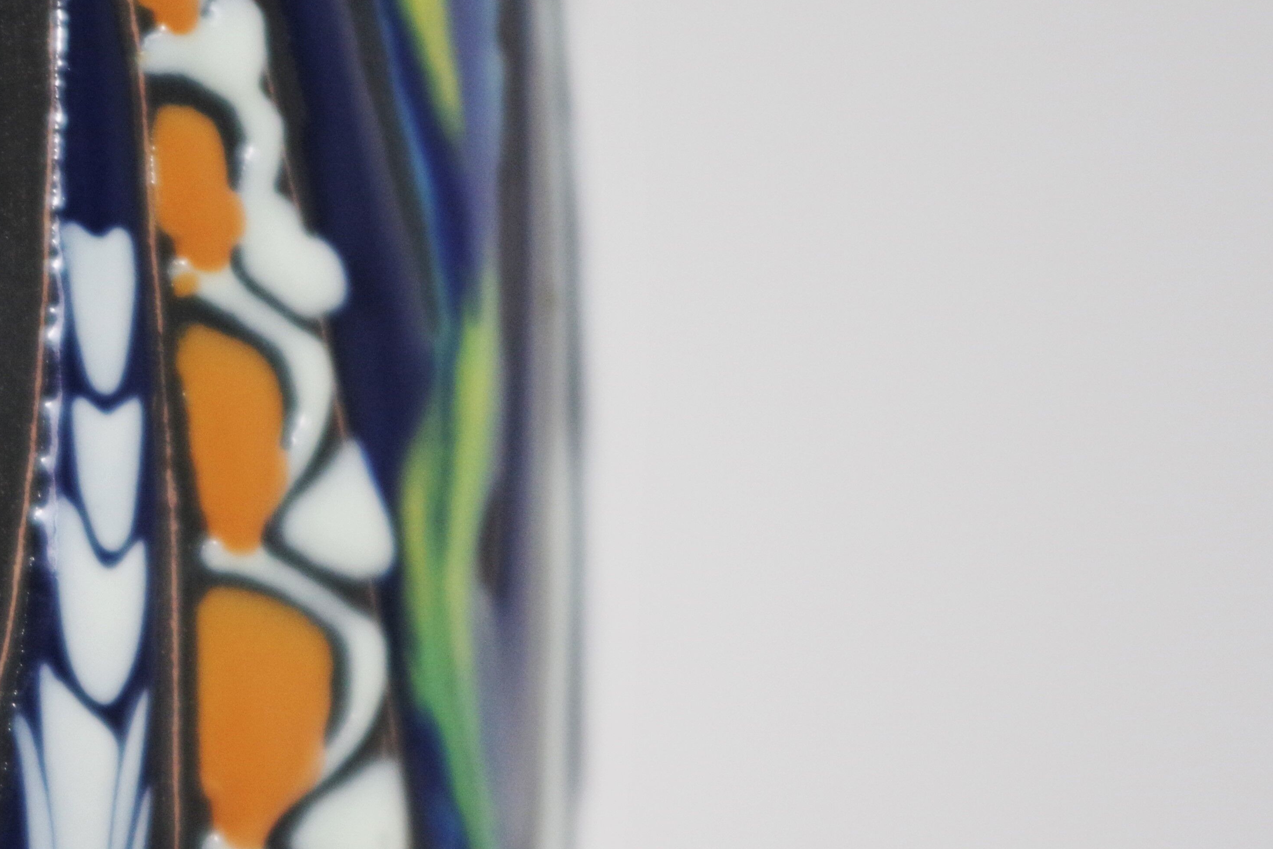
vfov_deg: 9.9
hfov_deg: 14.6
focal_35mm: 139
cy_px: 608
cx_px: 64
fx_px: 4915
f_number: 5.6
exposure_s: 1/100
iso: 800
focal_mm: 47.5
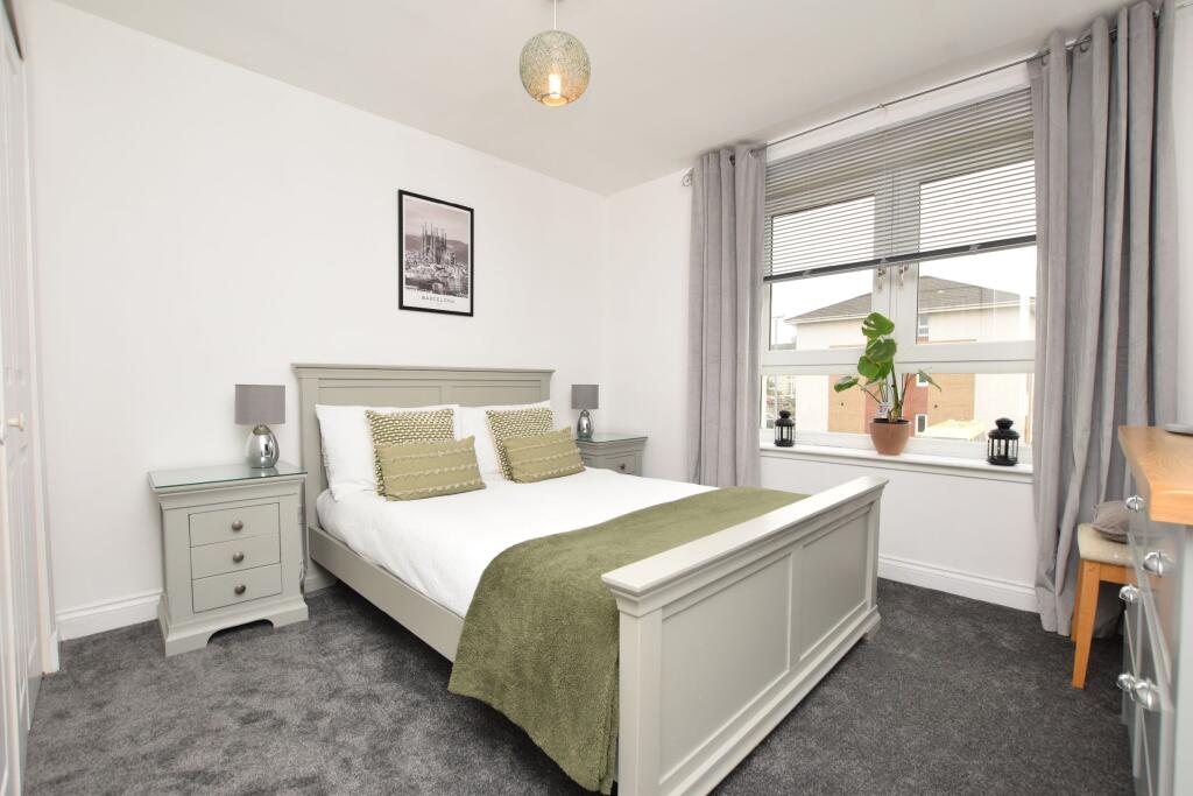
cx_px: 596
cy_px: 398
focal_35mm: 15
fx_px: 497
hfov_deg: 100.4
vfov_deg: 77.3
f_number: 5.6
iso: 560
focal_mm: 10
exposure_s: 1/125
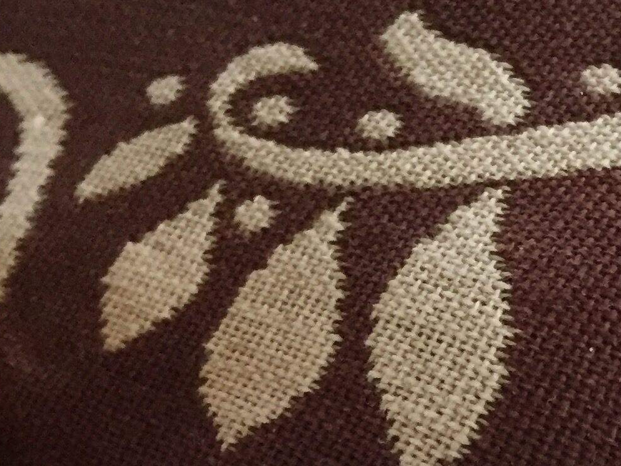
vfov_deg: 14.7
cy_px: 653
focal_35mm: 95
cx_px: 550
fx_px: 1704
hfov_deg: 20.3
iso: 250
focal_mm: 4.15
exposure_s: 1/25
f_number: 2.2
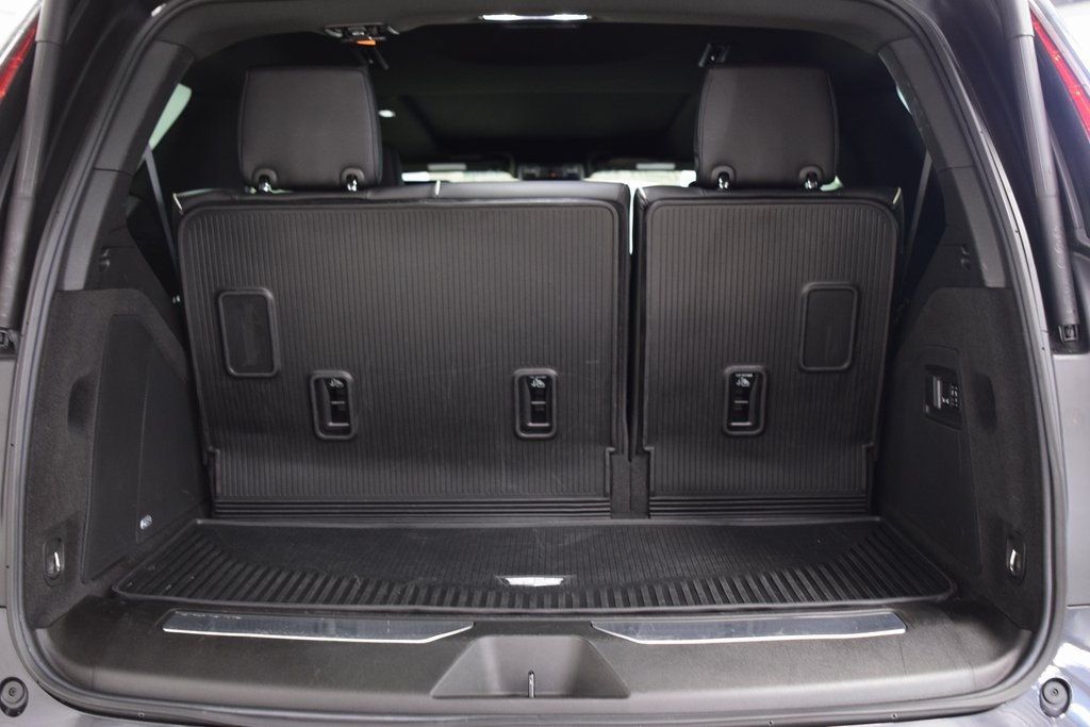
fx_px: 1090
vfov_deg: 36.9
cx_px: 545
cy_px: 364
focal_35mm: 36
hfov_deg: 53.1
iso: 1600
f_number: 2.8
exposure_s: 1/25
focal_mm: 24
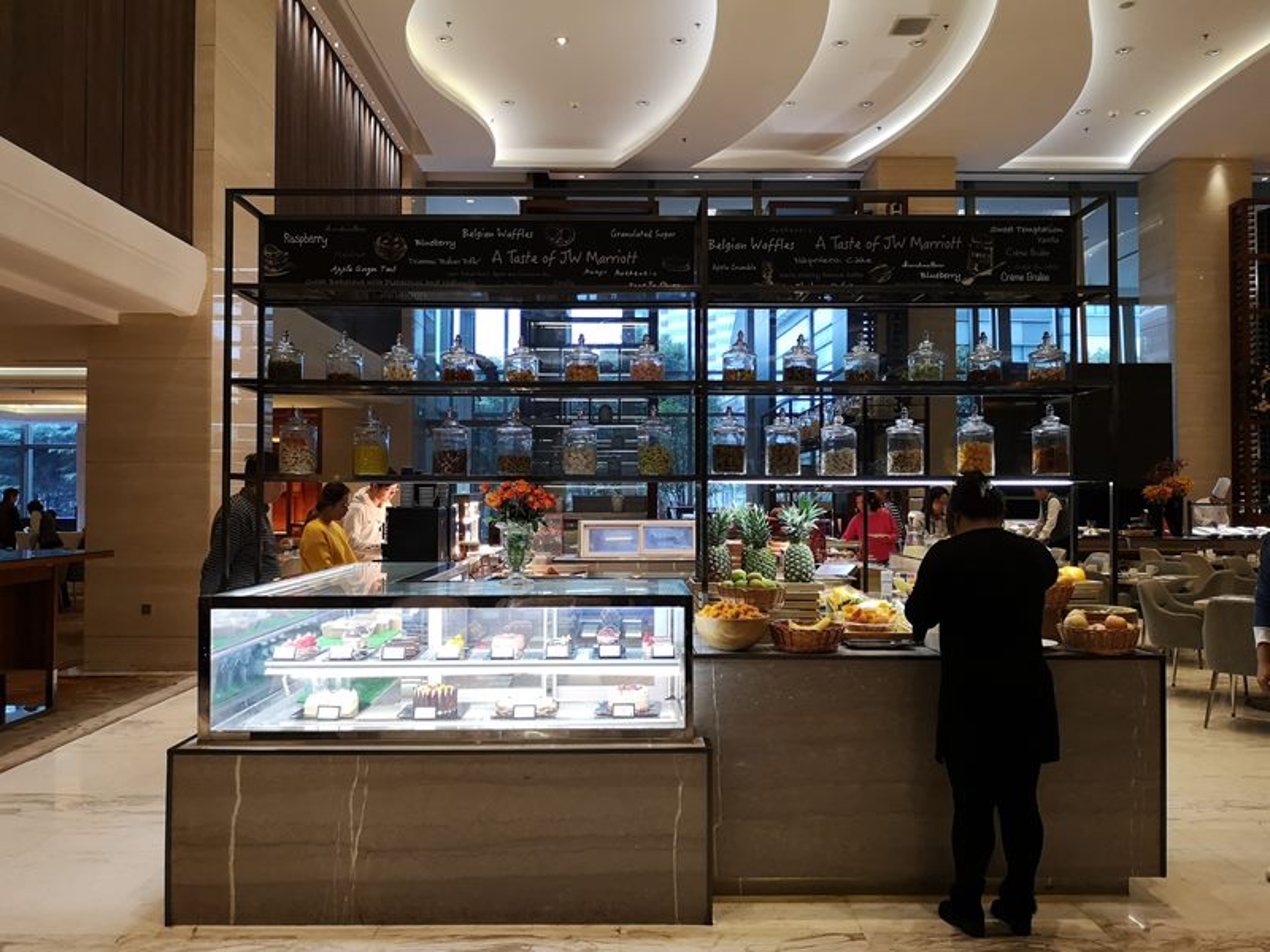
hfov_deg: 65.3
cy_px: 476
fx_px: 991
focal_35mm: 27
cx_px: 635
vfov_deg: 51.4
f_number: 1.8
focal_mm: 3.95
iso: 500
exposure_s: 1/100
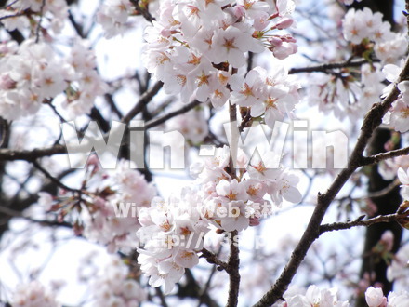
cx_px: 204
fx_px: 3096
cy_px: 154
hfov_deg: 7.6
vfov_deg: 5.7
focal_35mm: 262
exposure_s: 1/513
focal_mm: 47.2
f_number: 5.1
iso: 160
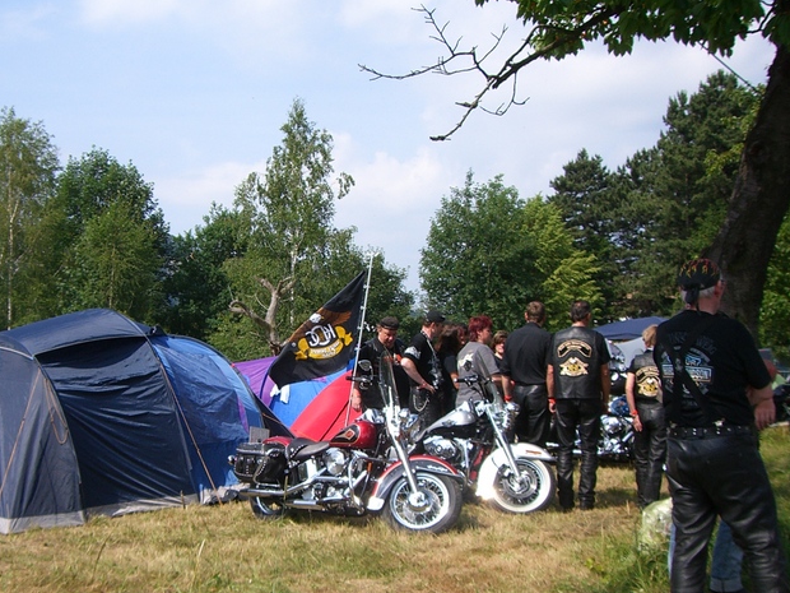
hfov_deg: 38.6
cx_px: 283
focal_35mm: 49
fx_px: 1118
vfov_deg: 29.6
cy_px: 334
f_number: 4.3
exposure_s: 1/500
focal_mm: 6.2
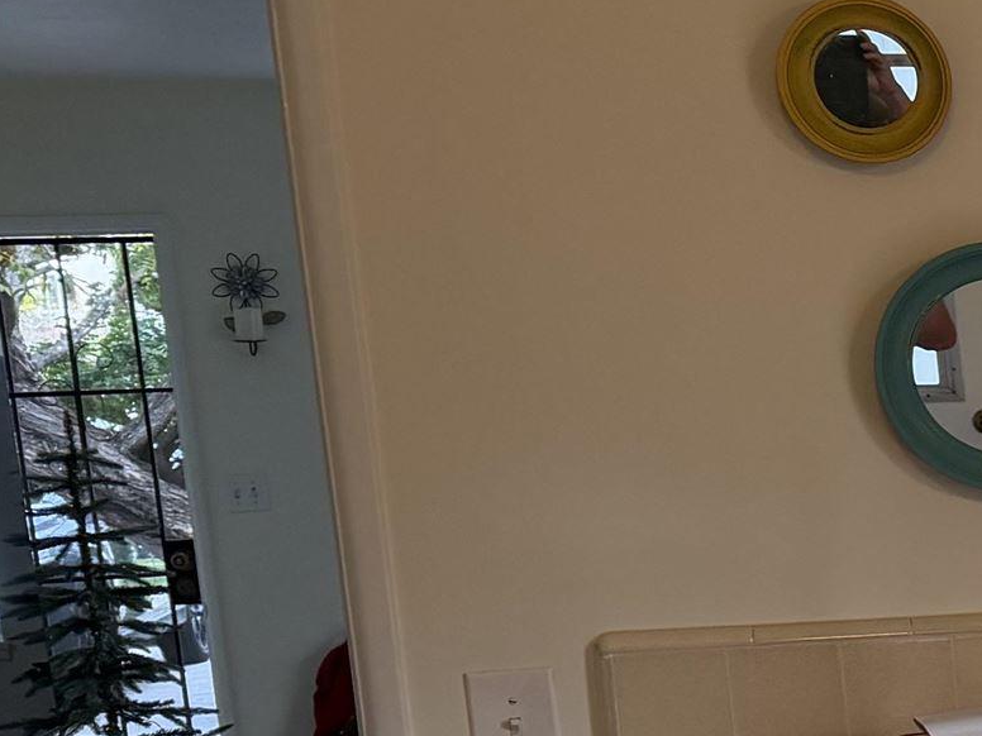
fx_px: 2695
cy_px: 756
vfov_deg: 15.3
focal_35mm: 95
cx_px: 1879
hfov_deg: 16.5
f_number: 1.78
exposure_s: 1/173
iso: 160
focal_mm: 6.76
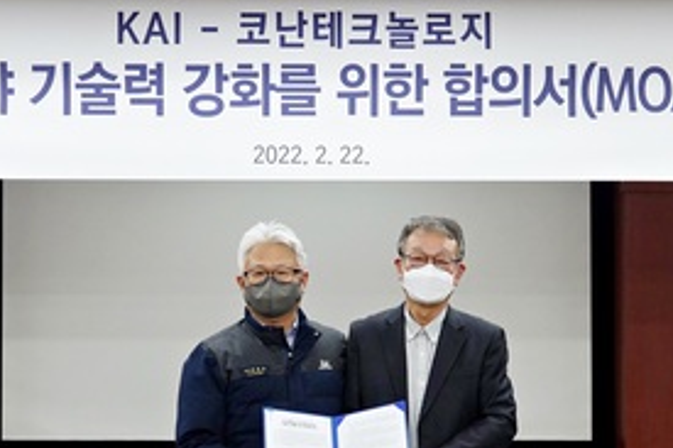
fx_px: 1476
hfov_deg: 25.7
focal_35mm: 79
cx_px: 302
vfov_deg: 17.1
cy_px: 343
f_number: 4.5
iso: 320
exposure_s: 1/40
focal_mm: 12.33
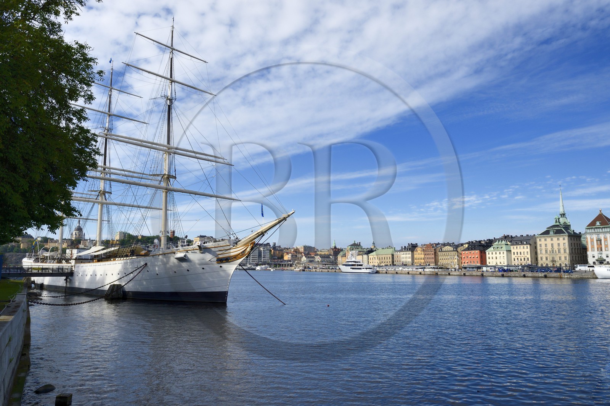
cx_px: 305
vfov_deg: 53.1
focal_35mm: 24
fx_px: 406
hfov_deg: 73.8
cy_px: 203
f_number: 14
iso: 200
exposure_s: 1/250
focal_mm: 24
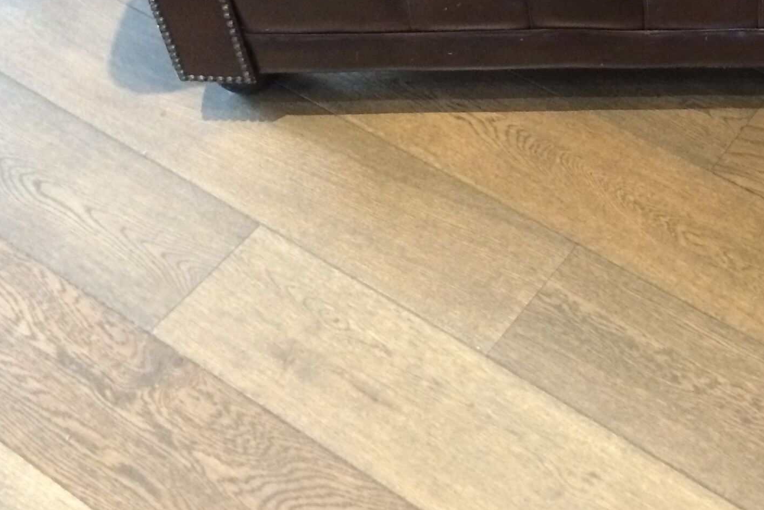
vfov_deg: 18.3
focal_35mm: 70
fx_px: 1486
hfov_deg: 27.2
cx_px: 763
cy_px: -133
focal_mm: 4.15
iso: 400
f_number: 2.2
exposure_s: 1/17
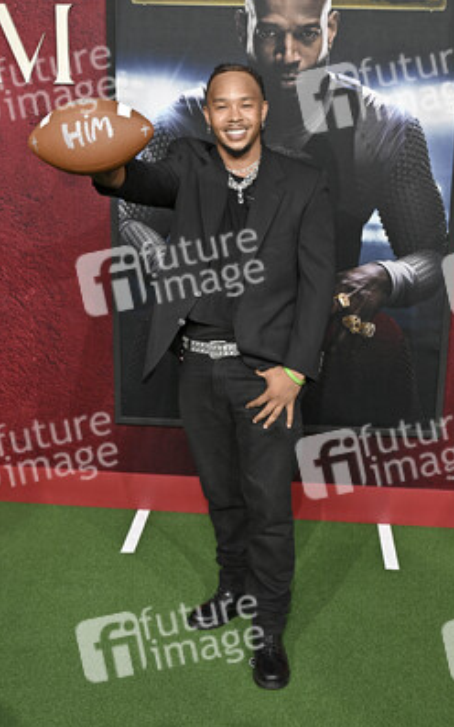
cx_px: 223
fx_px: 792
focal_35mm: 40
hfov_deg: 32.0
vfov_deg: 49.3
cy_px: 364
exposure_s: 1/400
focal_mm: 39
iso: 400
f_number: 6.3
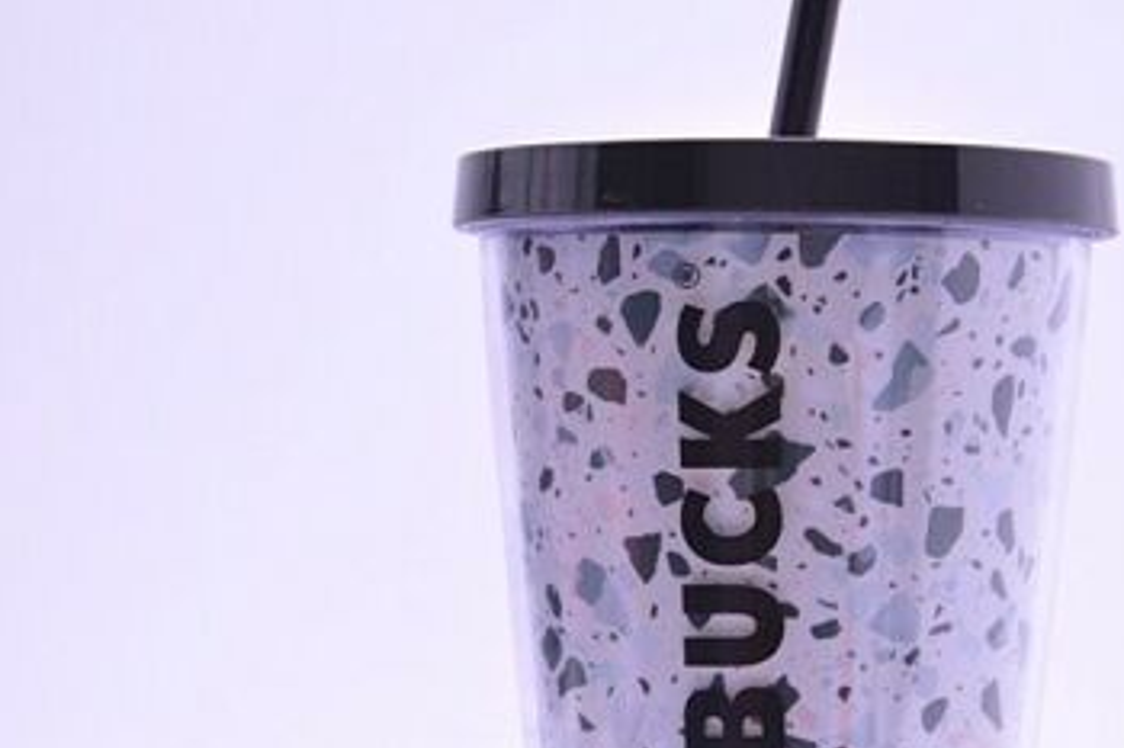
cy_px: 456
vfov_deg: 12.2
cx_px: 864
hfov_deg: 18.1
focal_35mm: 112
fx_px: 3495
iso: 400
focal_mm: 34
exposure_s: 1/125
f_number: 4.2
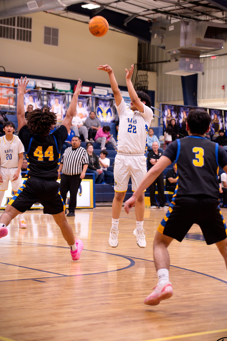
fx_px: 824
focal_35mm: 87
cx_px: 125
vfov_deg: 23.4
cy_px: 154
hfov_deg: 15.7
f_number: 2.8
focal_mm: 70
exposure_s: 1/320
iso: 1600
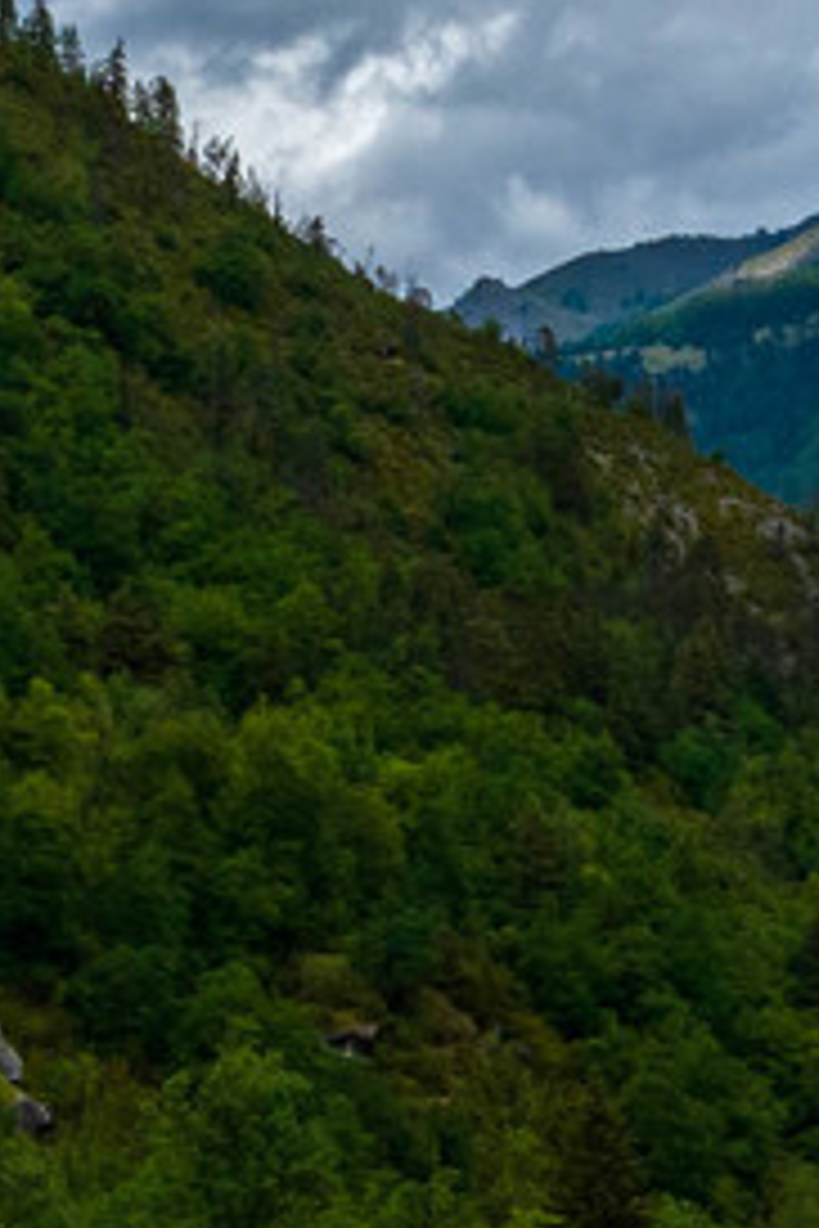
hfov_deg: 9.1
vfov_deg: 13.9
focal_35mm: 146
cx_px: 1359
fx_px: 4982
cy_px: 1075
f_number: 11
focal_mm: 12.3
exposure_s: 1/400
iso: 200
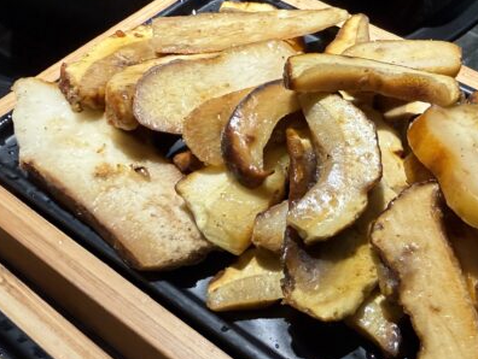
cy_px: 263
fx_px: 650
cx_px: 385
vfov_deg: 30.5
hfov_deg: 38.8
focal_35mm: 47
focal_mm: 2.22
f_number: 2.2
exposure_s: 1/50
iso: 200
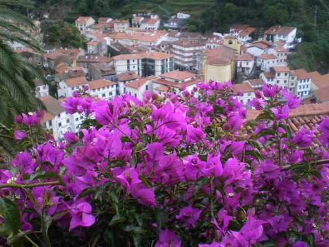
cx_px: 164
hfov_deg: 49.0
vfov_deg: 37.7
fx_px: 361
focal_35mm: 38
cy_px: 124
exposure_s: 1/50
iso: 64
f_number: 3.1
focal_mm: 6.3
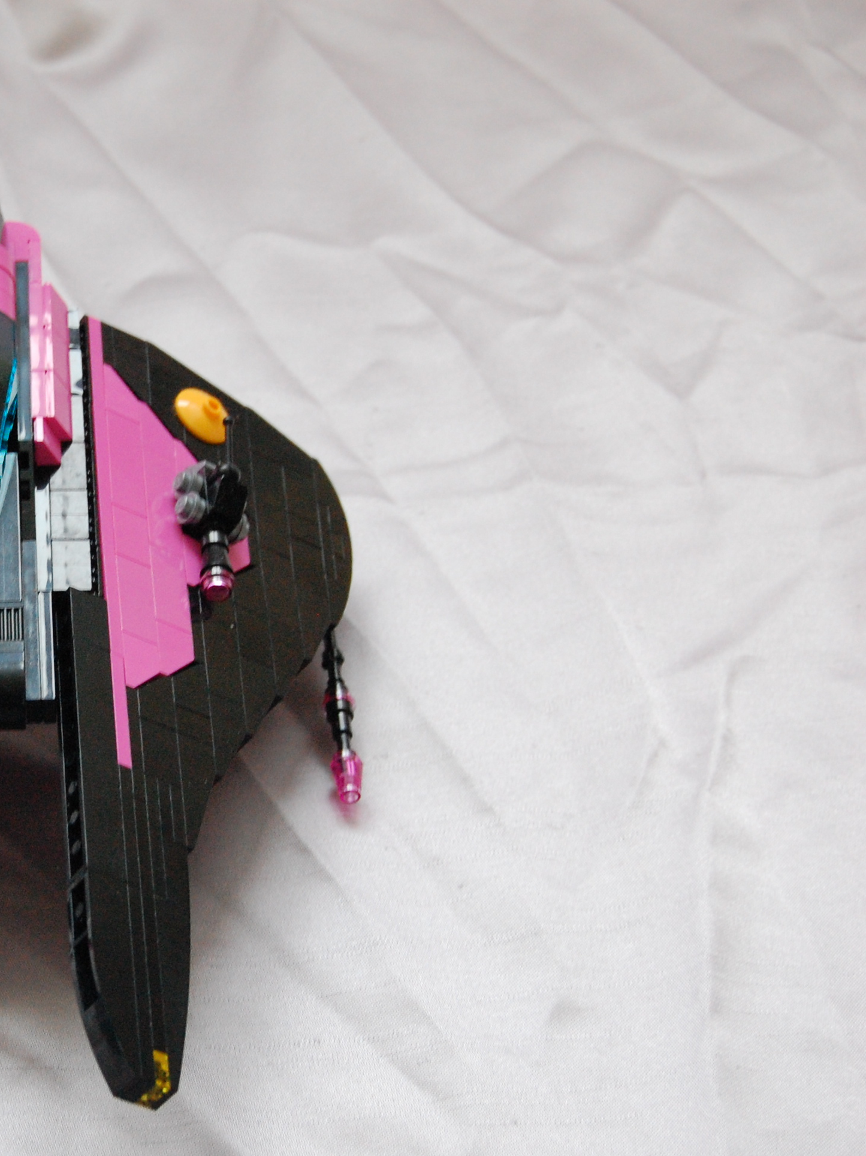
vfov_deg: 21.8
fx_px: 3002
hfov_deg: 16.0
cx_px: -32
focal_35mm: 90
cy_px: 590
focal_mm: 40
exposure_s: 1/15
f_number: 7.1
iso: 1600
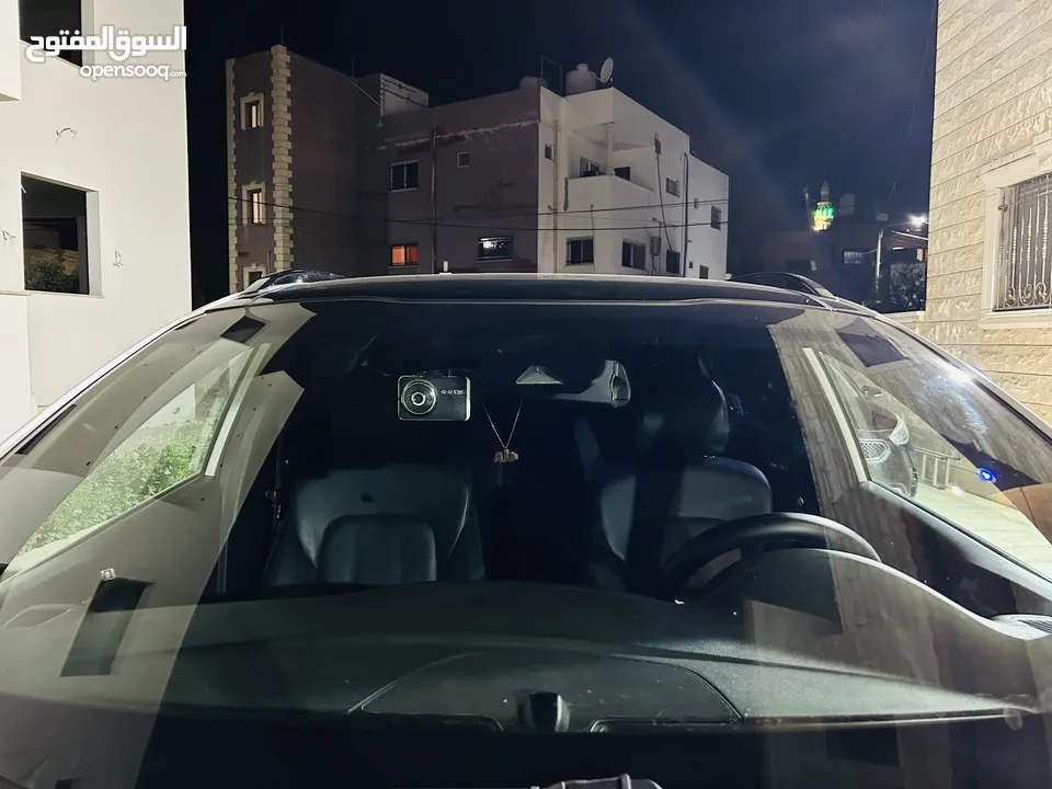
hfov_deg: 67.3
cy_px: 394
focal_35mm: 26
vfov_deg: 53.1
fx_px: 790
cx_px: 526
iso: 640
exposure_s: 1/25
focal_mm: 5.7
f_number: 1.5
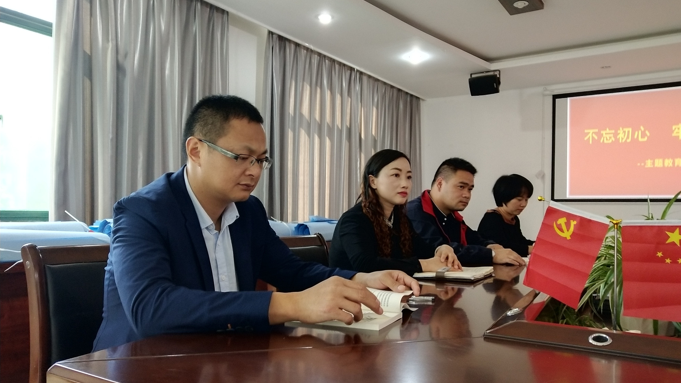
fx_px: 596
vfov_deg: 35.6
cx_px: 343
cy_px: 216
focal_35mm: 33
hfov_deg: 59.5
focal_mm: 3.95
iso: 301
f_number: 1.8
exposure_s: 1/50
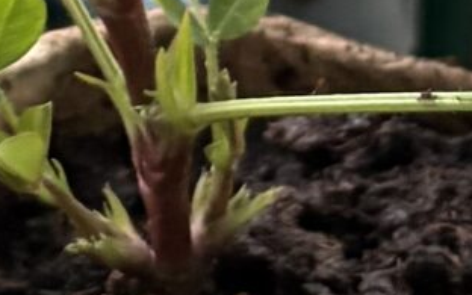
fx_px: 2907
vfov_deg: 5.3
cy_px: -711
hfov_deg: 9.2
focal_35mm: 226
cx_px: -8
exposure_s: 1/60
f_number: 1.6
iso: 400
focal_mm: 5.96
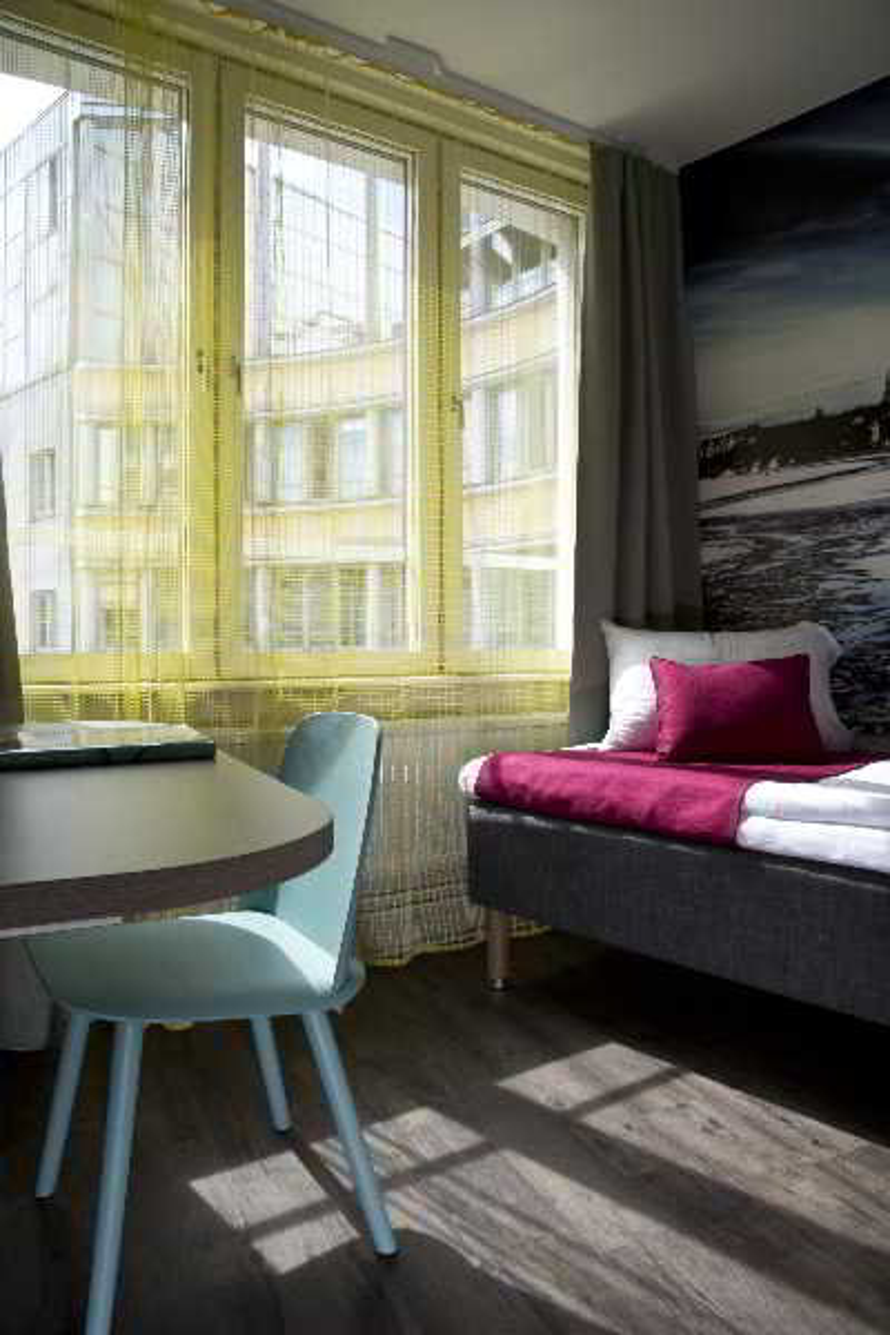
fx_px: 890
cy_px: 668
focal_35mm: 24
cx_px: 445
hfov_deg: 53.1
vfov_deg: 73.7
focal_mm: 24
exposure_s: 1/4
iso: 100
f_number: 22
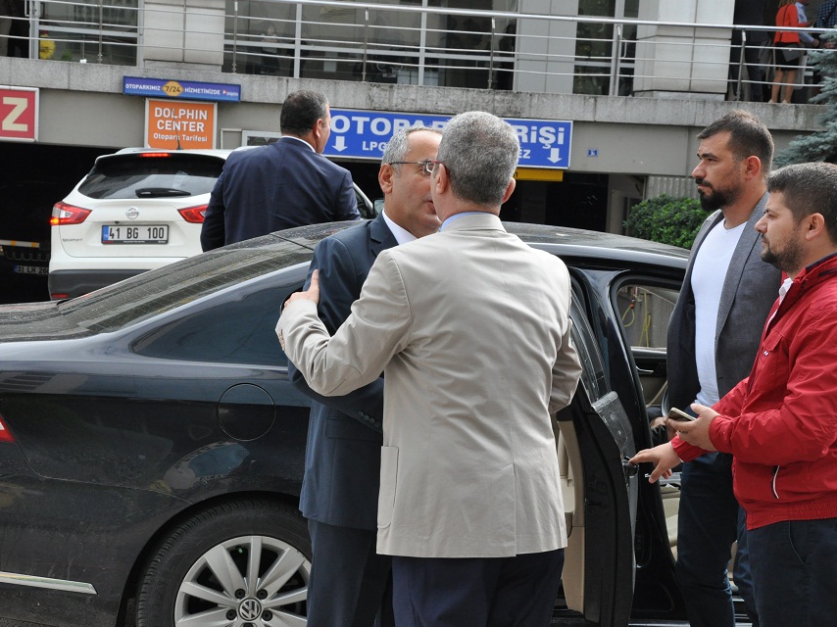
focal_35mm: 81
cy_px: 317
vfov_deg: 18.2
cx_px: 418
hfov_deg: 24.1
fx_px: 1958
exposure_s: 1/400
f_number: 10
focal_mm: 48
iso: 1000
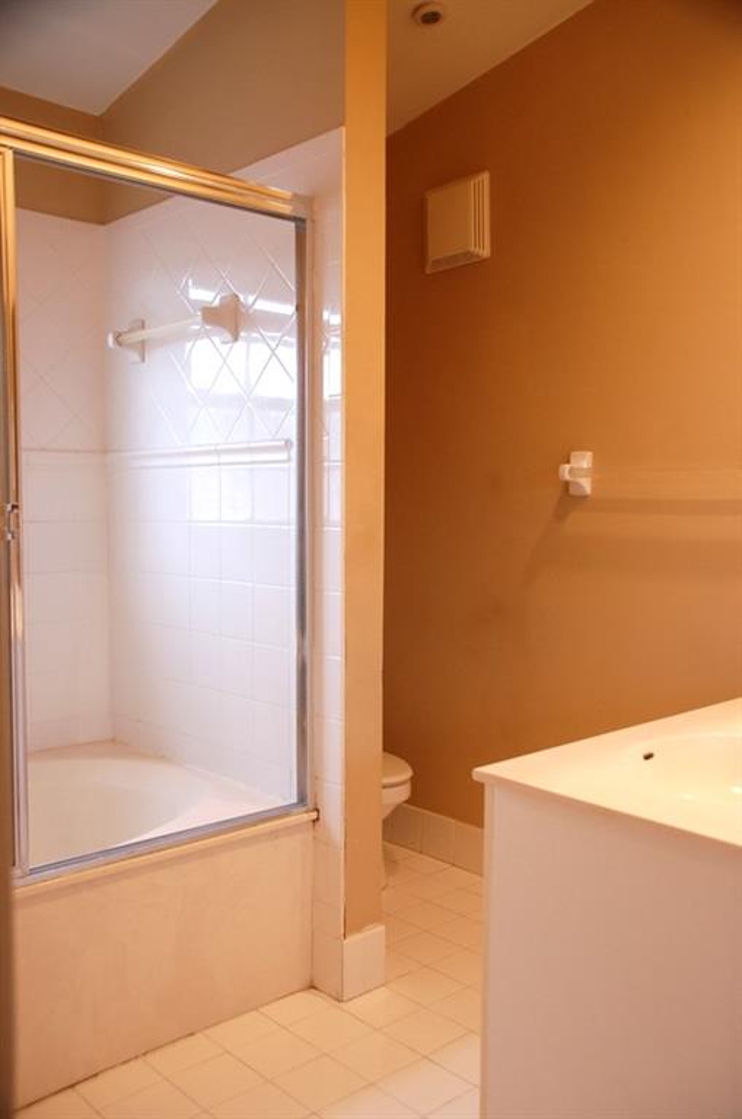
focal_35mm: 33
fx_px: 1024
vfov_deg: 57.3
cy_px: 560
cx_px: 371
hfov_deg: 39.8
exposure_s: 1/60
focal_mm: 22
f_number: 4
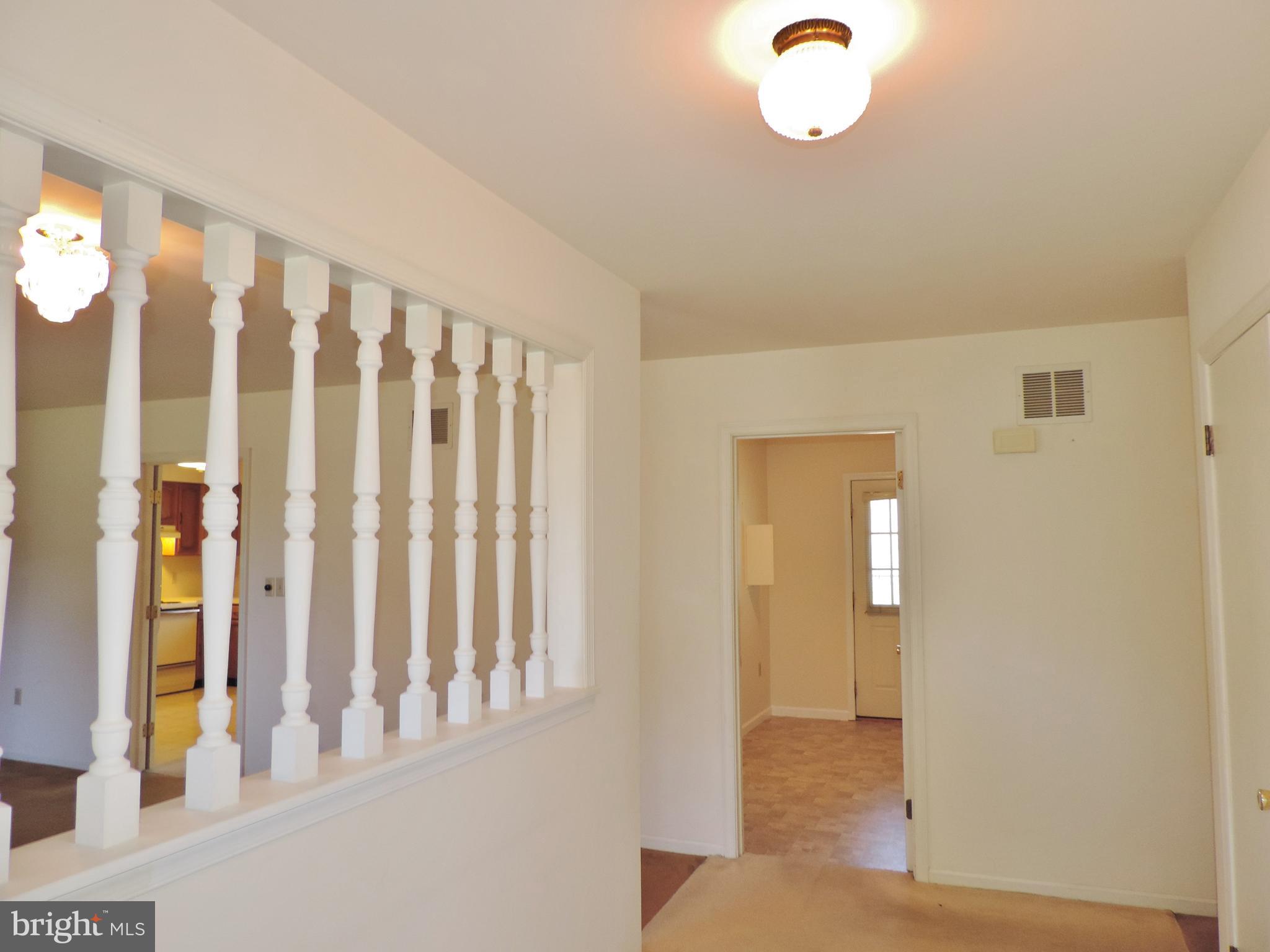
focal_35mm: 24
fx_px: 881
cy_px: 476
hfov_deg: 71.6
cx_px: 635
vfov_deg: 56.8
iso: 180
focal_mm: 4.3
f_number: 3
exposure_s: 1/40
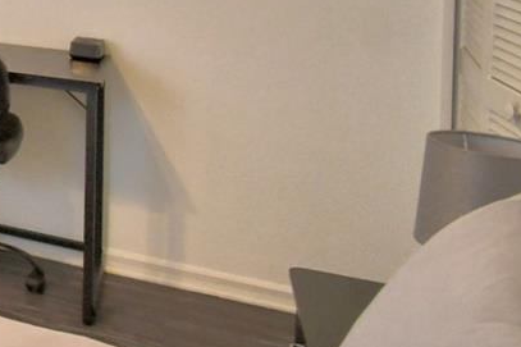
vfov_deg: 20.5
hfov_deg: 20.0
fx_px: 853
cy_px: -129
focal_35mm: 59
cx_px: -490
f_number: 4.5
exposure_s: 1/40
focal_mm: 10
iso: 400
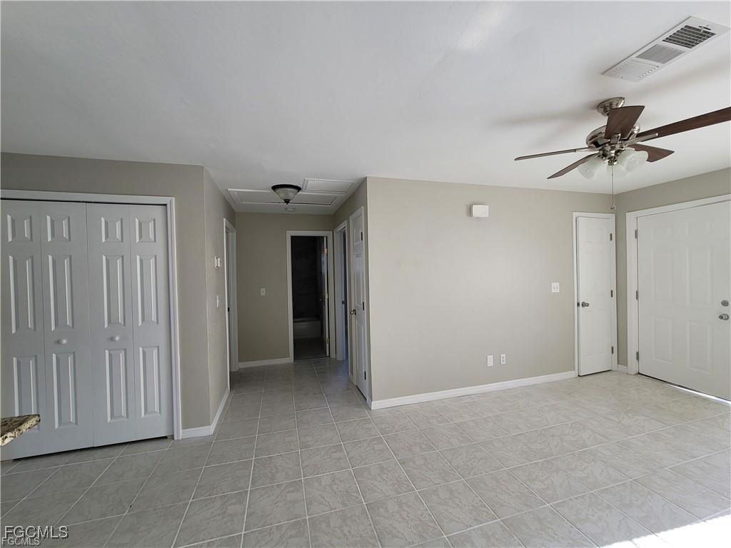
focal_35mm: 13
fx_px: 275
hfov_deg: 106.2
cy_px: 274
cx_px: 366
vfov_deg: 89.9
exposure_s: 1/120
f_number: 2.2
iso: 80
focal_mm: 2.2
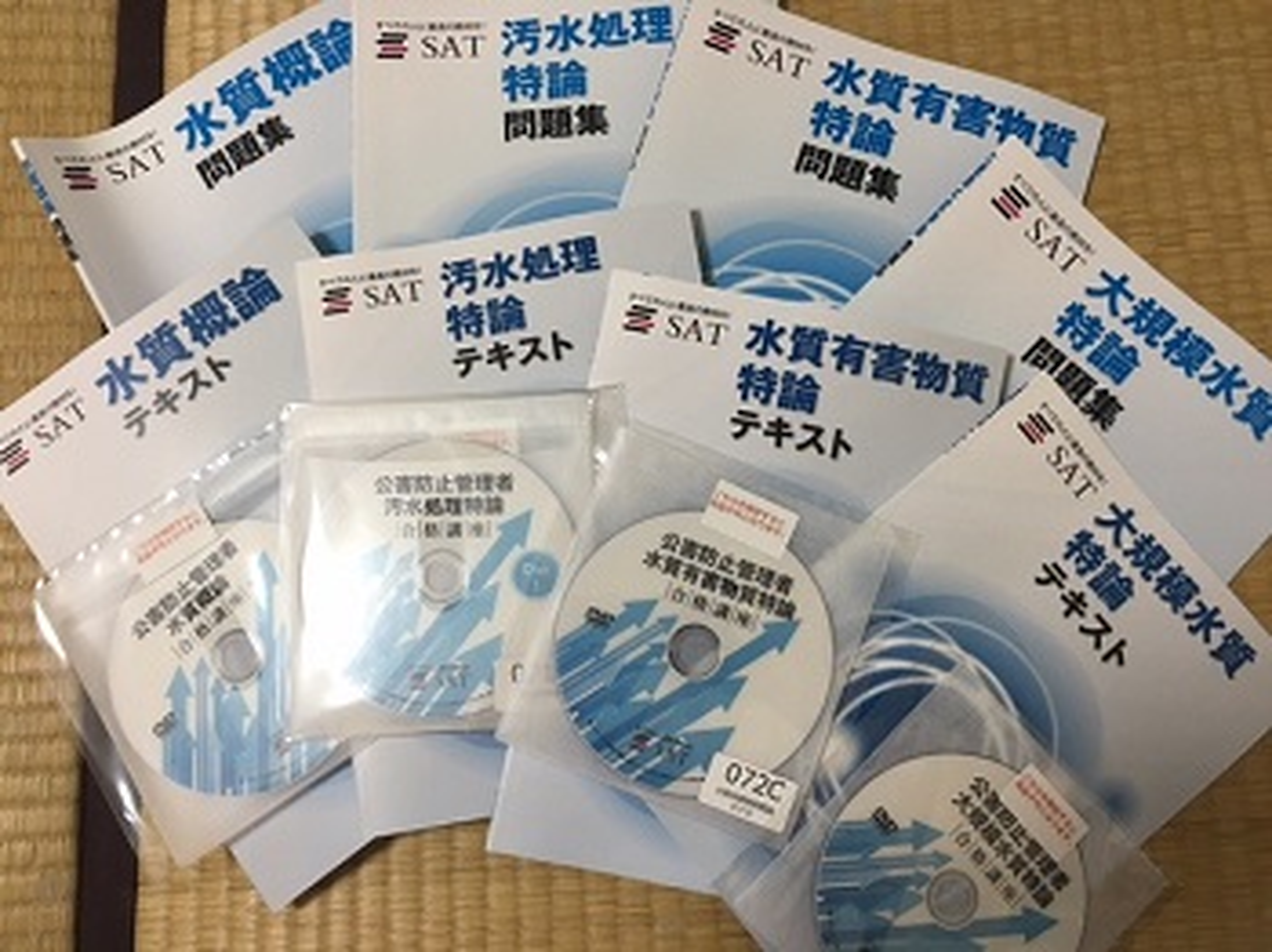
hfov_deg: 61.7
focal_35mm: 29
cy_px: 476
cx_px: 636
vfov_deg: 48.2
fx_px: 1065
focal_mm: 4.15
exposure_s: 1/30
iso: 80
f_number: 2.2
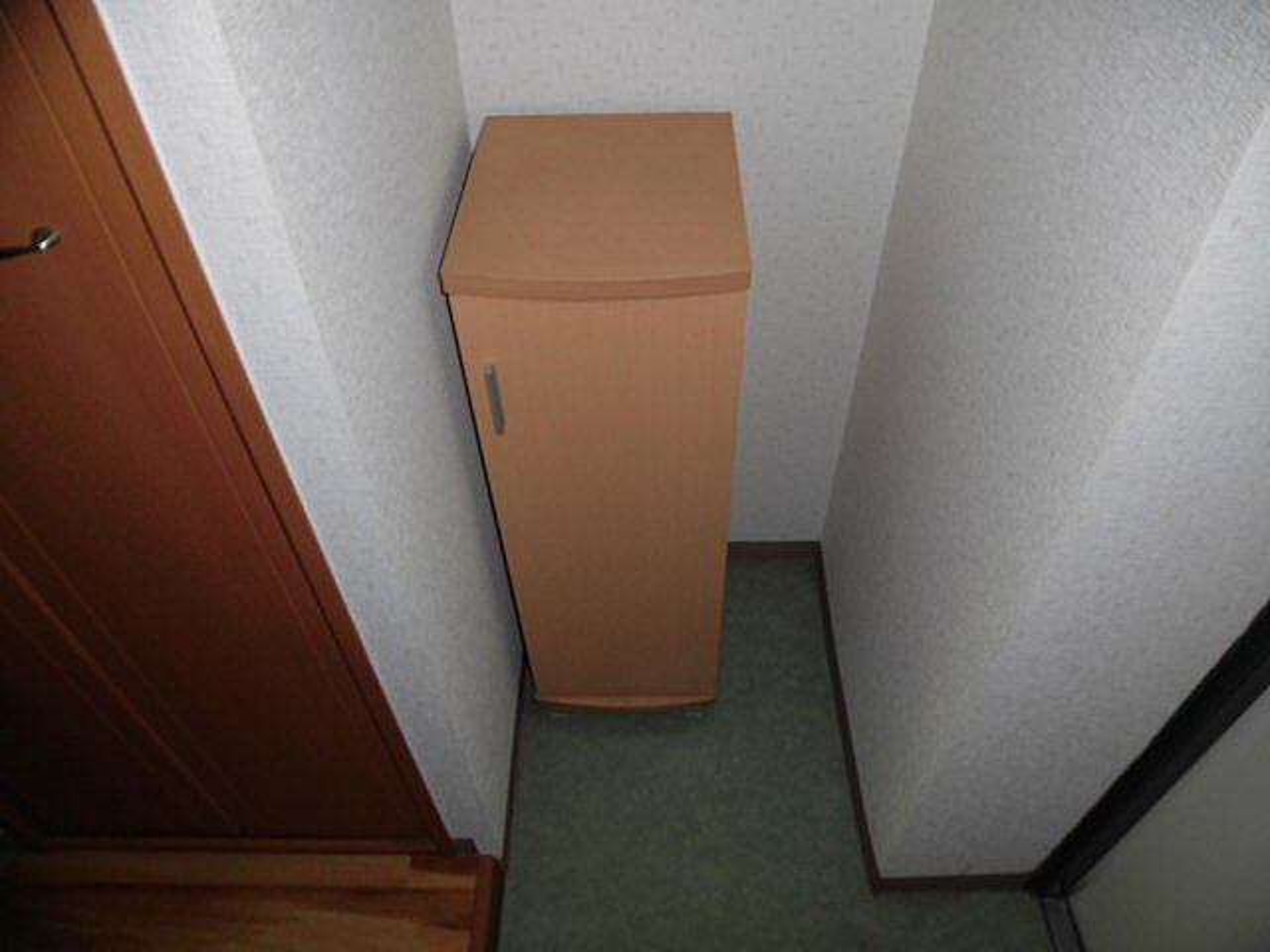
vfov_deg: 56.8
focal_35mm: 24
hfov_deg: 71.6
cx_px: 635
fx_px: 881
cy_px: 476
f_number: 3.1
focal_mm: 4.3
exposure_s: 1/25
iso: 100
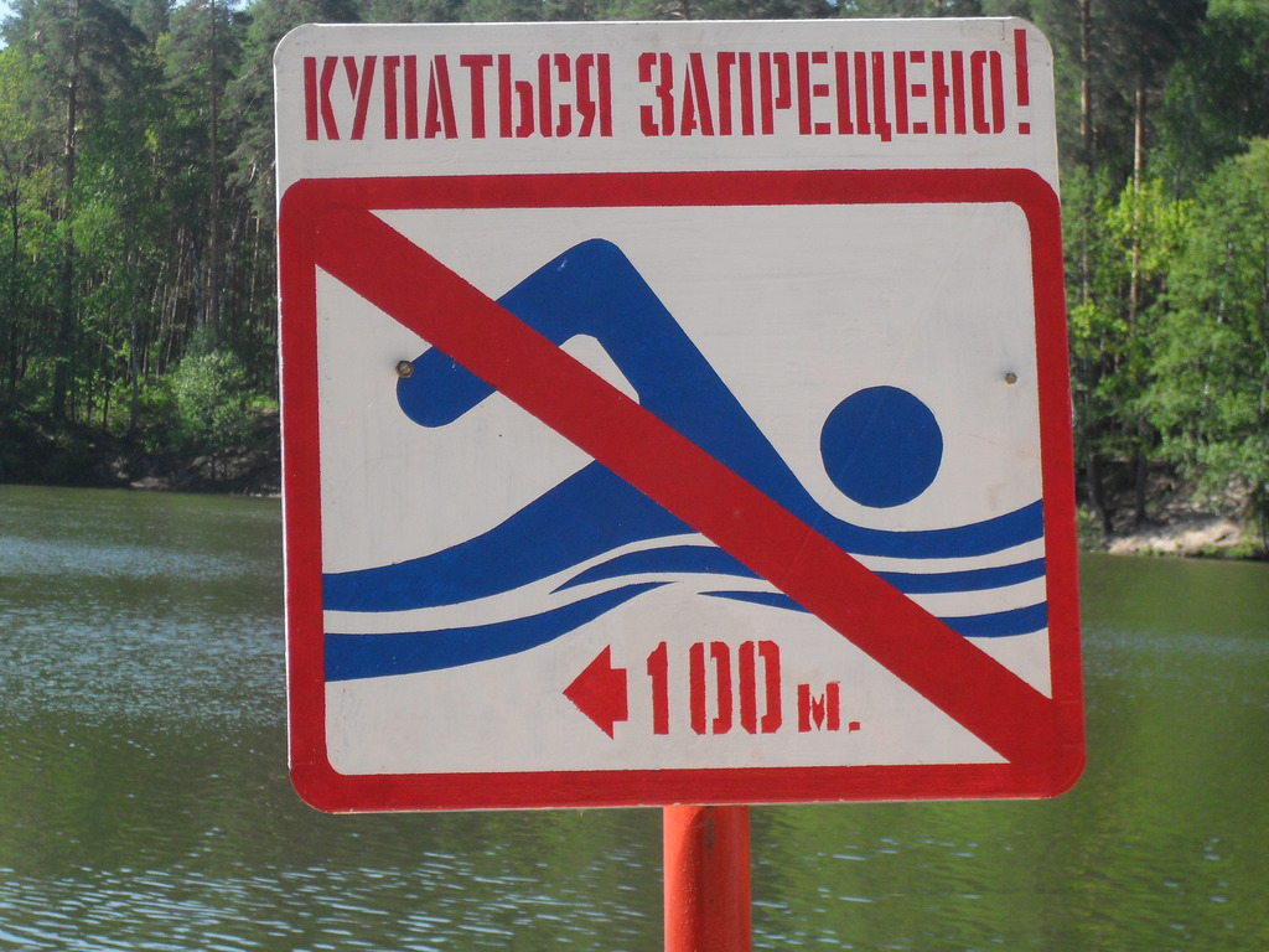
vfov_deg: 13.0
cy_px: 476
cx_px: 634
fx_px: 4179
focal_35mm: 114
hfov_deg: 17.3
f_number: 5.2
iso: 80
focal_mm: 18.9
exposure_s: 1/250
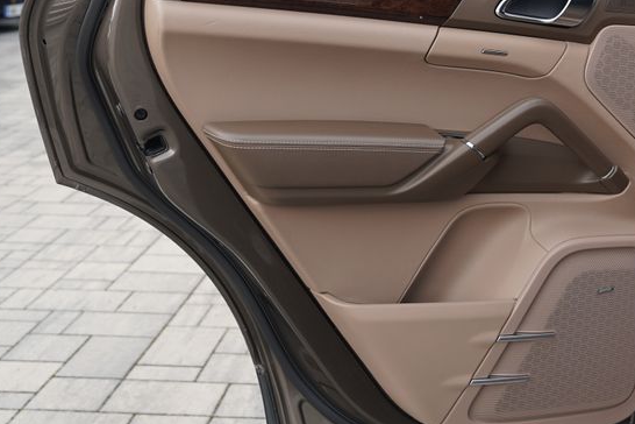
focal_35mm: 60
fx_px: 1058
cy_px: 60
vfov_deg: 22.2
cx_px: 429
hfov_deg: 33.1
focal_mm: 32
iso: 100
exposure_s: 1/80
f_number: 4
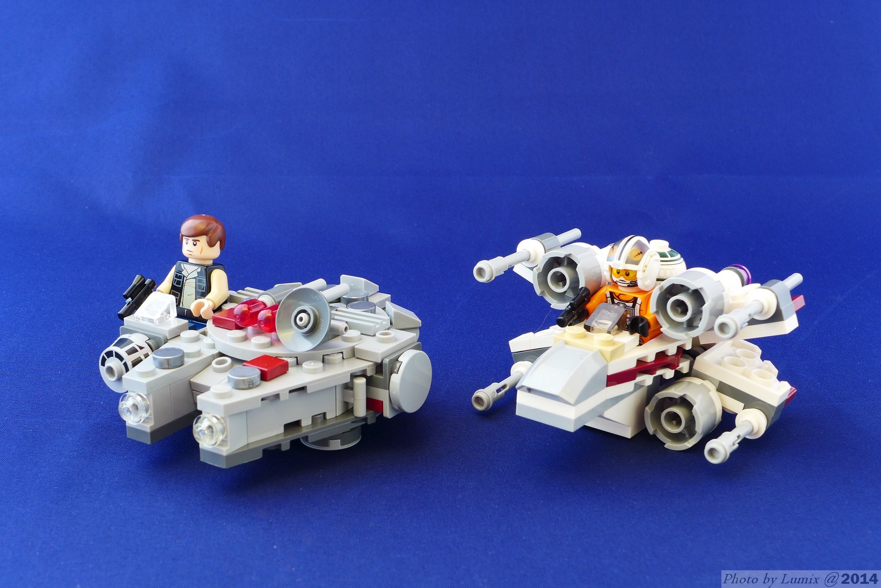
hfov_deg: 39.6
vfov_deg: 27.0
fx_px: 1224
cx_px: 440
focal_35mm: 50
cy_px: 294
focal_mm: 9.8
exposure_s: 1/2
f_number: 4.5
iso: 80
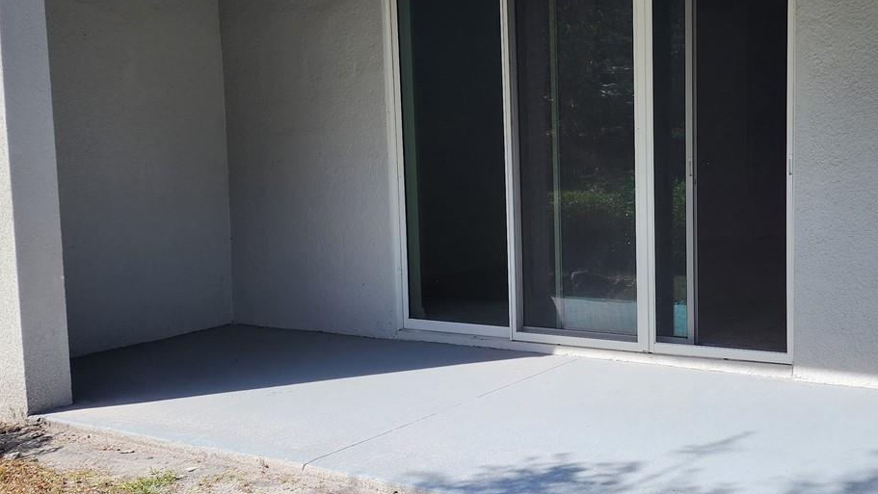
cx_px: 608
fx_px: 1025
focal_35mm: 44
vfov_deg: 27.1
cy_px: 259
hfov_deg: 45.4
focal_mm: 6.4
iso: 12
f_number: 1.8
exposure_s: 1/650
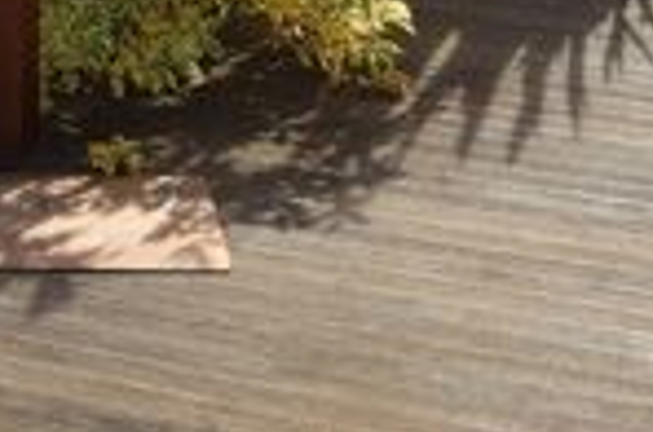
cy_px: -353
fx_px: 2400
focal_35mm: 133
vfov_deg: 9.8
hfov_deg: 15.0
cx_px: -124
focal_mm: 17
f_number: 8
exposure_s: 1/200
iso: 100
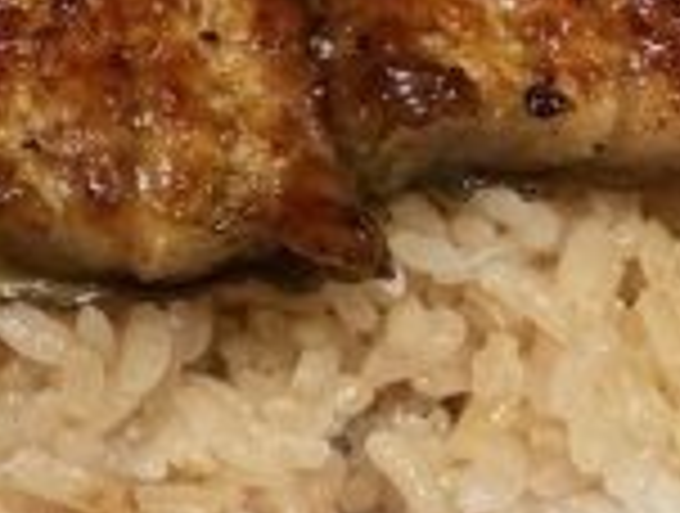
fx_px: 1457
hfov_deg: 24.7
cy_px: -18
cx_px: -41
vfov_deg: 19.3
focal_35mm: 74
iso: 320
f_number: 1.8
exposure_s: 1/50
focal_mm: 3.99
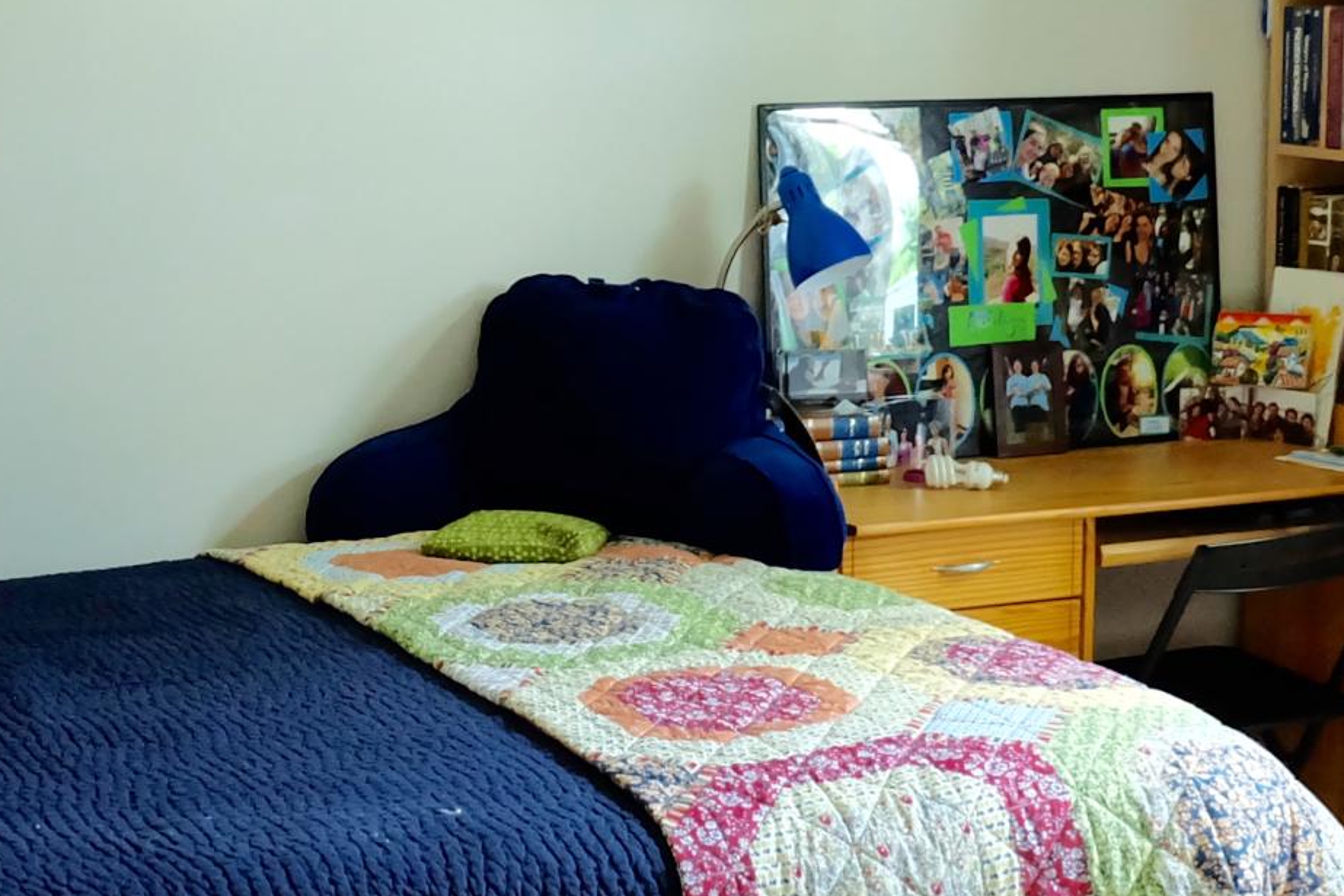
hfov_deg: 25.7
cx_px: 325
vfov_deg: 17.5
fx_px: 2911
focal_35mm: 78
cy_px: 399
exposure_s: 1/60
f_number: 3.5
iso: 1600
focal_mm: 16
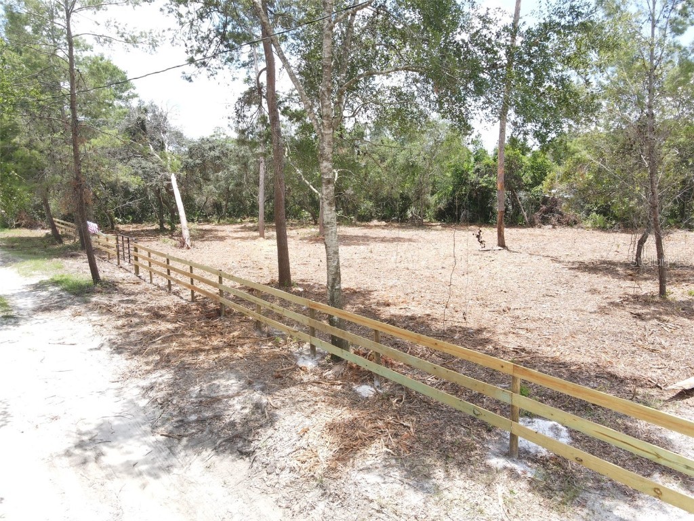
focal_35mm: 24
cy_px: 260
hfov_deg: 71.6
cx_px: 347
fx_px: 481
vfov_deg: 56.8
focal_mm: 4.5
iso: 100
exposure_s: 1/200
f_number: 2.8
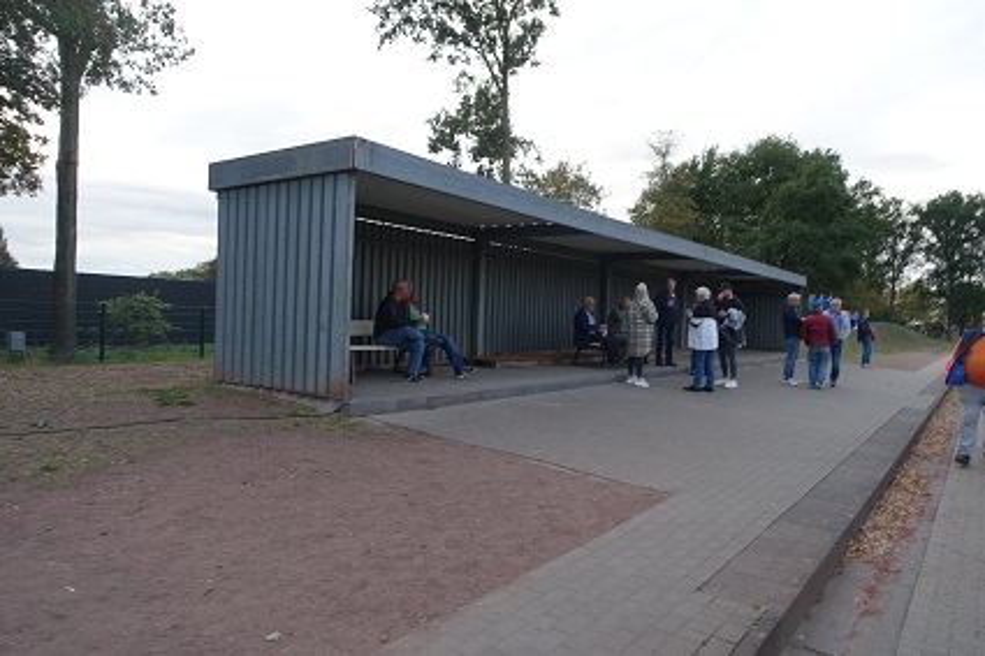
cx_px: 492
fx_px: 684
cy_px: 328
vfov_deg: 51.2
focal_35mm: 25
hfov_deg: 71.5
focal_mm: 9.02
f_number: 2.8
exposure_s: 1/50
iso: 125
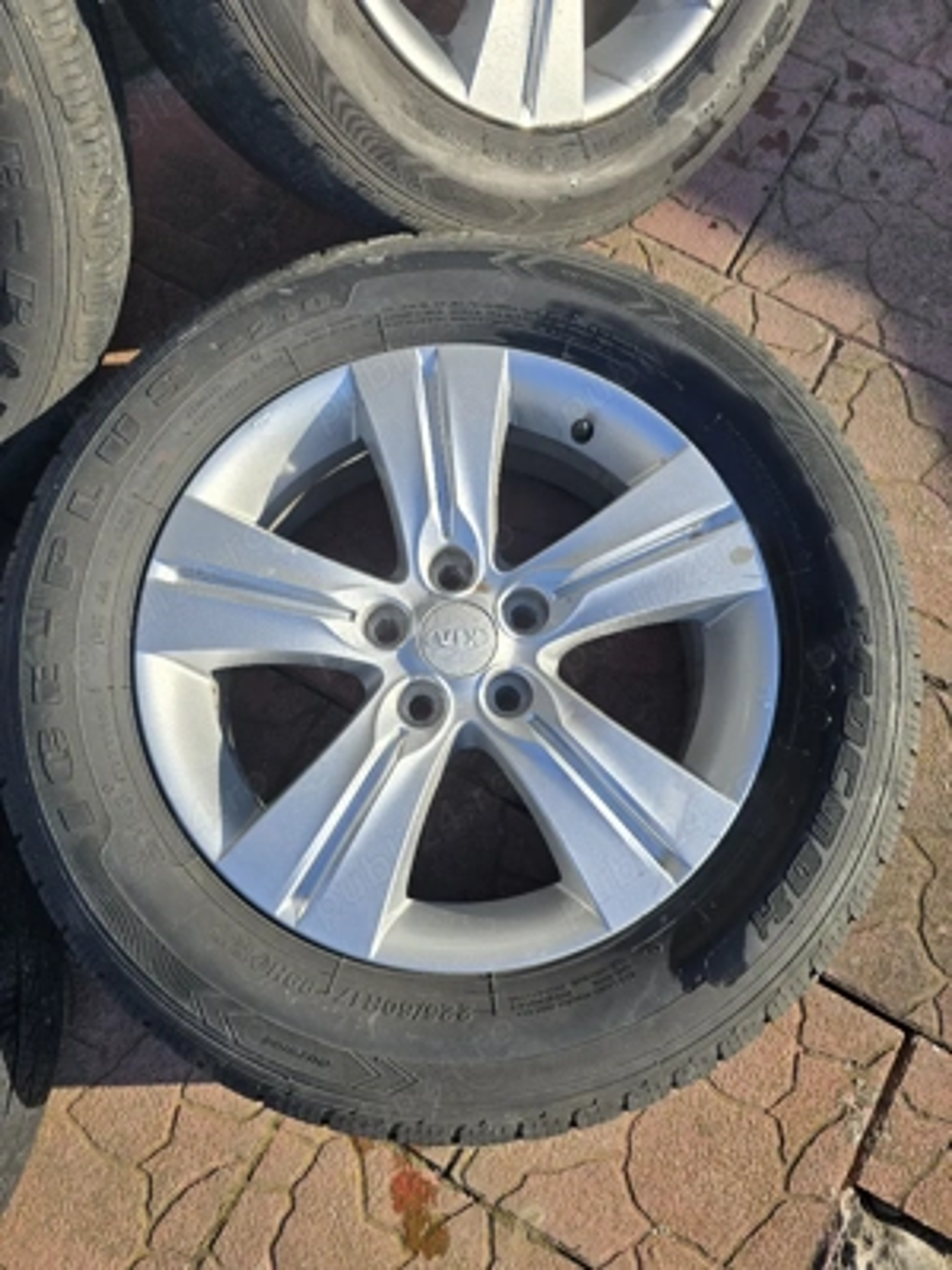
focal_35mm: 23
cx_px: 476
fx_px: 843
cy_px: 635
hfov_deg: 58.9
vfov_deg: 73.9
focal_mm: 6.3
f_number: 1.7
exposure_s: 1/714
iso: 12
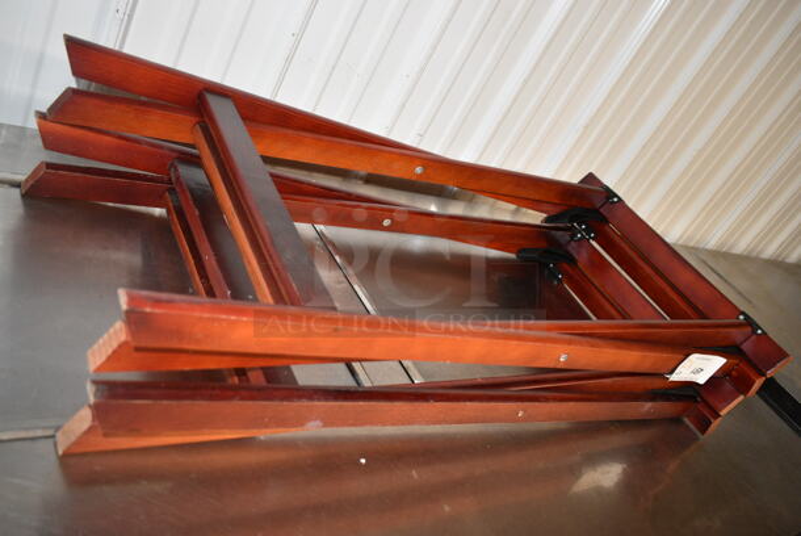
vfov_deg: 41.8
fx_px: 702
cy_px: 268
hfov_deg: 59.4
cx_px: 400
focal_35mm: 32
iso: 1600
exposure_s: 1/200
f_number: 3.8
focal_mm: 21
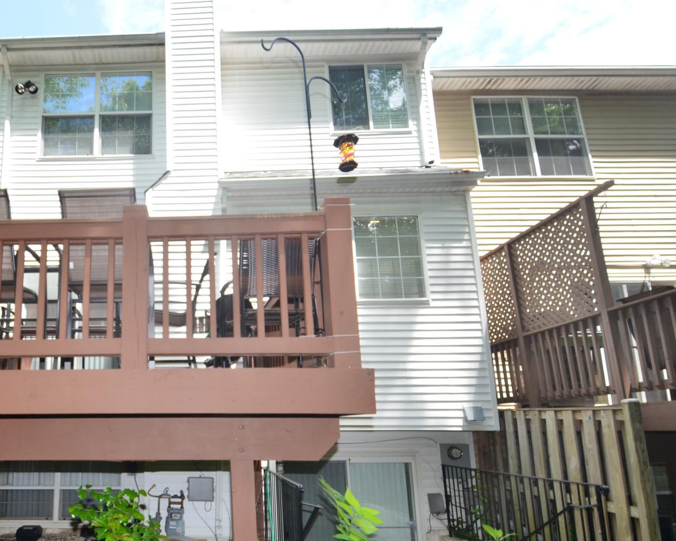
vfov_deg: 60.1
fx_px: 460
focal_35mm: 23
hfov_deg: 67.2
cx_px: 156
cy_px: 336
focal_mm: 10
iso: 400
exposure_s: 1/125
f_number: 9
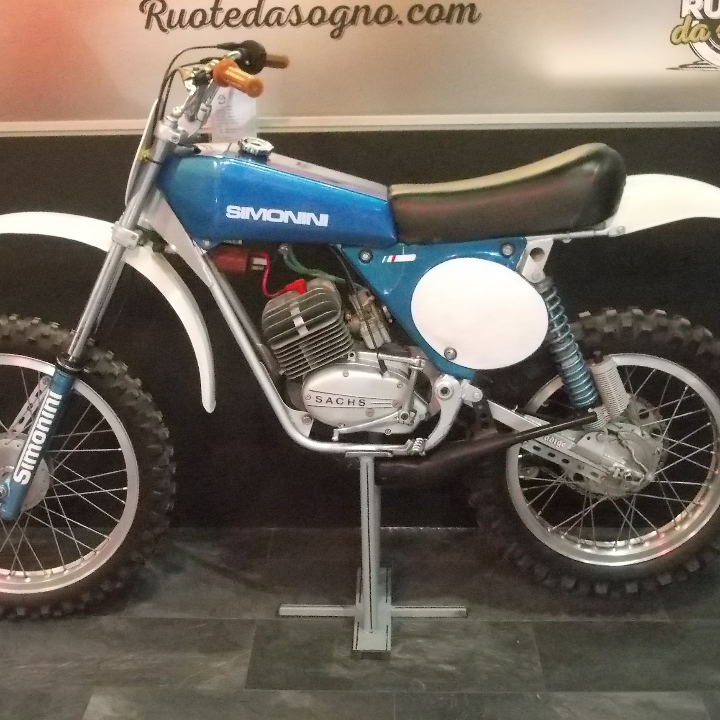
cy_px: 365
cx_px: 345
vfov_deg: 32.2
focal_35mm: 53
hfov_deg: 32.2
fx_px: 1247
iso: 1000
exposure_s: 1/60
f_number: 3.3
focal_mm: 6.1
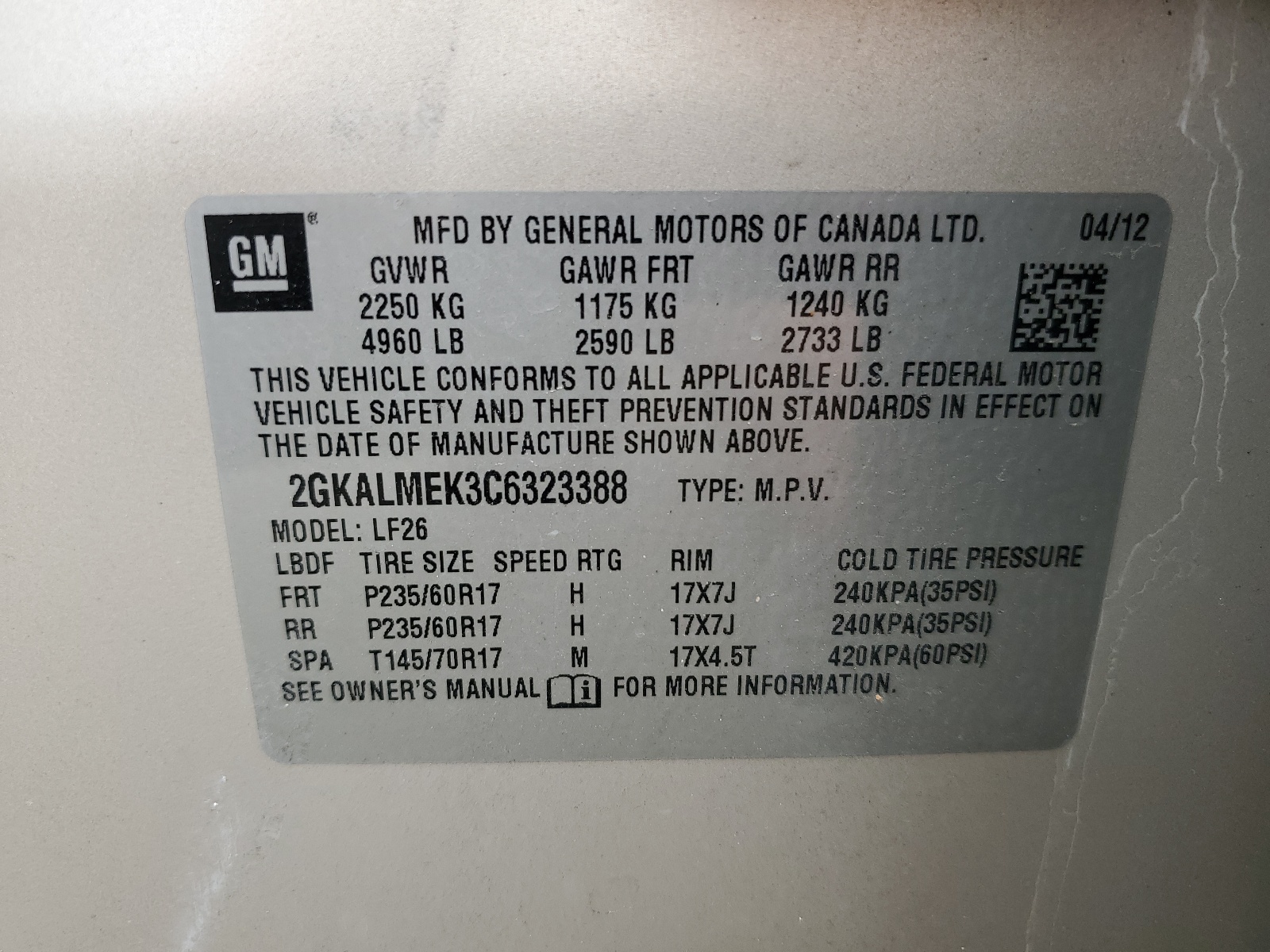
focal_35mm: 26
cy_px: 476
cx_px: 635
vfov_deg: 53.1
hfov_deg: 67.3
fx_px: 954
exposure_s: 1/270
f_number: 1.5
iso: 50
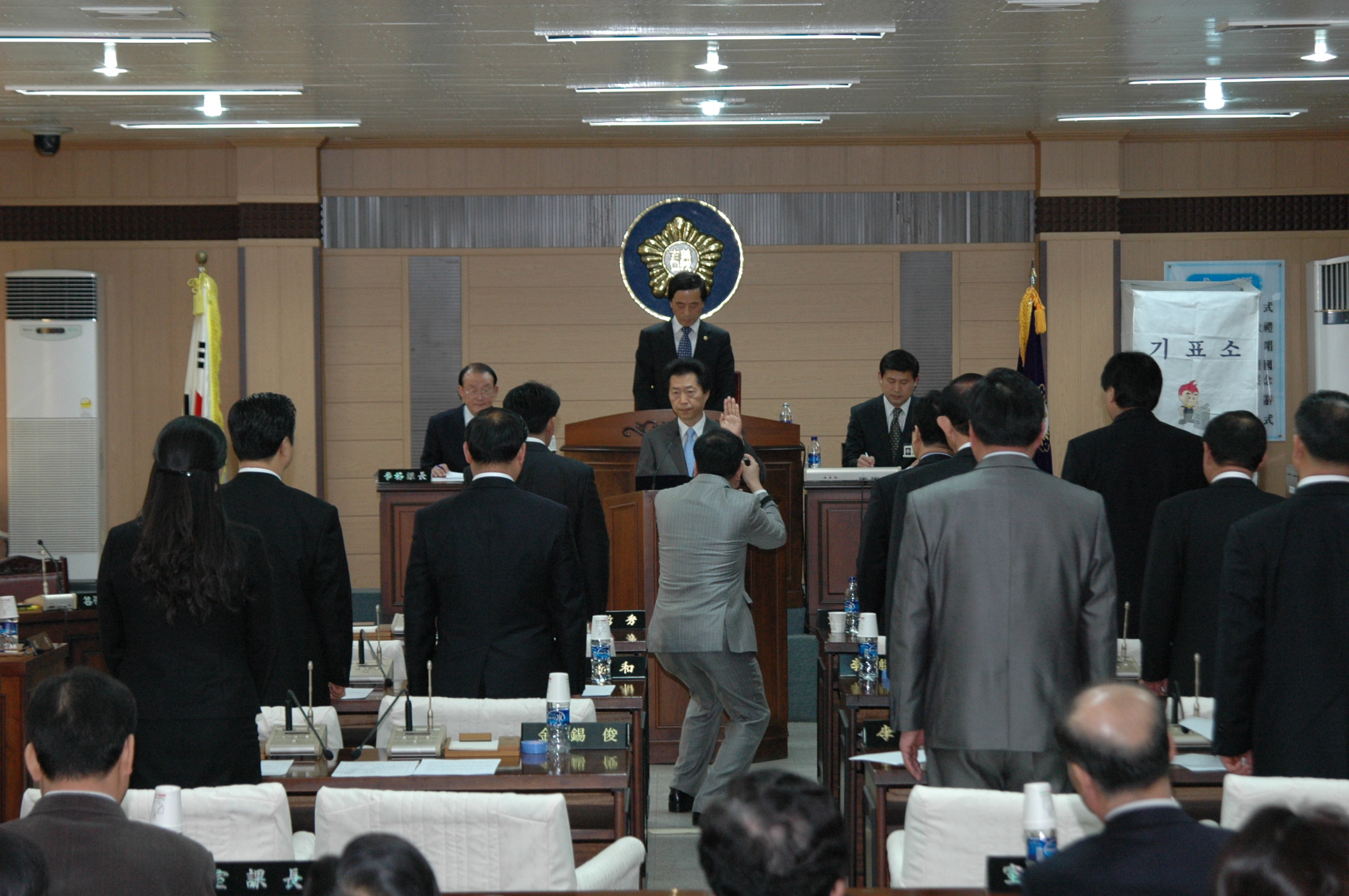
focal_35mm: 84
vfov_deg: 16.2
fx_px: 3144
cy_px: 448
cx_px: 674
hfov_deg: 24.2
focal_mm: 56
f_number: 4.5
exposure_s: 1/60
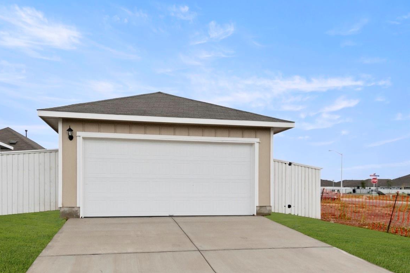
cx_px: 165
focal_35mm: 50
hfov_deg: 39.5
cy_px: 162
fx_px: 569
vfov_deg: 26.9
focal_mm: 24
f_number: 8
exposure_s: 1/2000
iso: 400
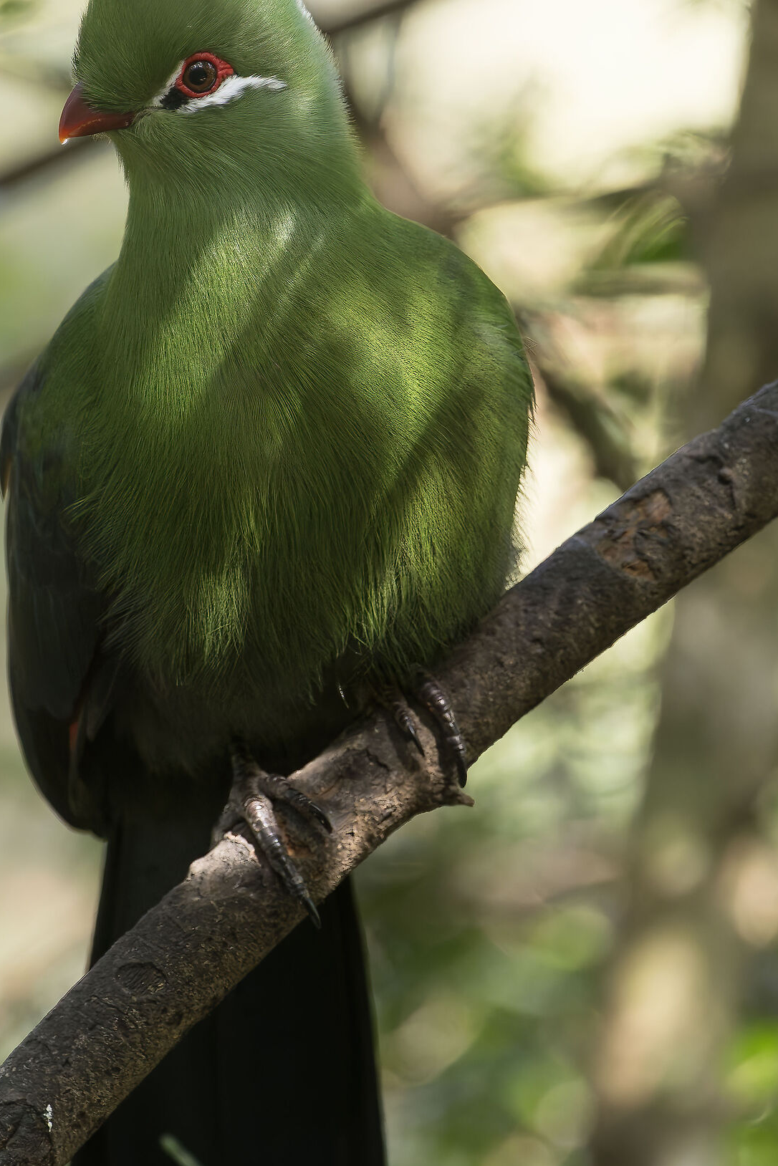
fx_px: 20056
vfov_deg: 3.3
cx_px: 307
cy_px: 602
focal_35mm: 619
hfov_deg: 2.2
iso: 7200
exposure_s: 1/500
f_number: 5.6
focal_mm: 420
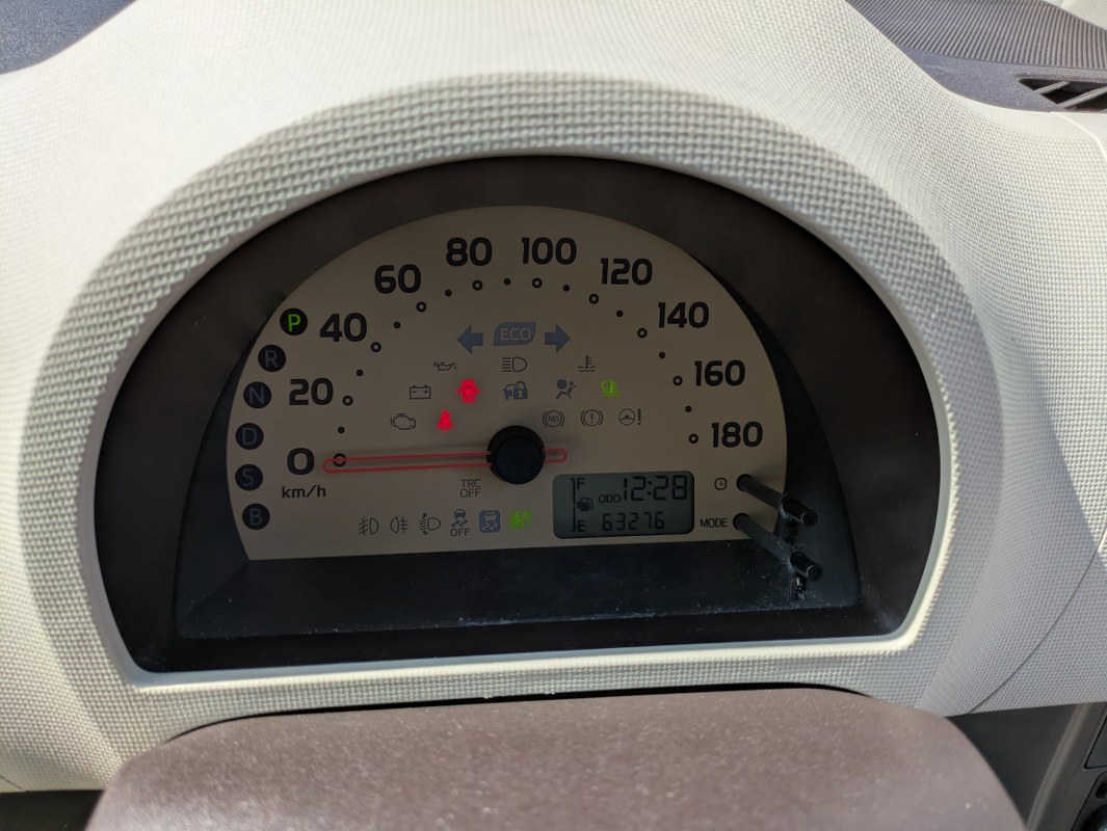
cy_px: 416
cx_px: 554
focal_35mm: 25
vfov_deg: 54.9
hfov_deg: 69.4
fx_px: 800
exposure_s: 1/1546
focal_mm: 5.43
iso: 49
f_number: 1.89
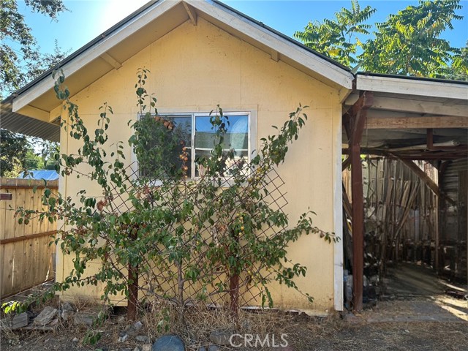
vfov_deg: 56.8
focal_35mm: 24
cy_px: 176
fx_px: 324
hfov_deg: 71.6
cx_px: 234
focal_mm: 6.86
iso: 80
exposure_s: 1/791
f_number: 1.78
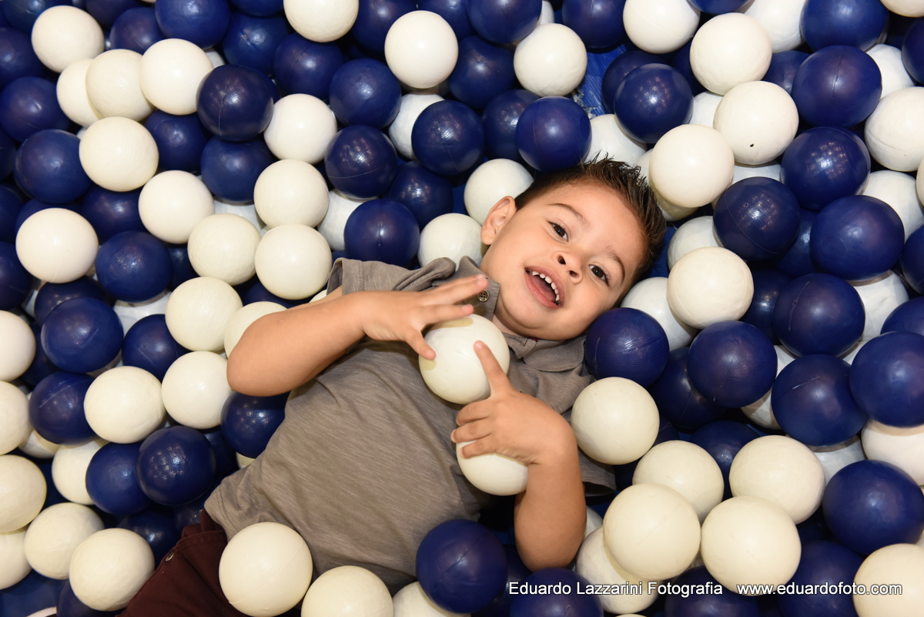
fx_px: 1027
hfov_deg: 48.4
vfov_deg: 33.4
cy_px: 308
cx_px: 462
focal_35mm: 40
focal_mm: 40
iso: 1000
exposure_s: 1/160
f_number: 3.5
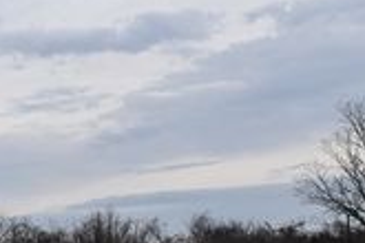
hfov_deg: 18.1
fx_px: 1065
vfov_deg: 13.0
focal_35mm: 105
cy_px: 211
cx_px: -111
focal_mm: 18
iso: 200
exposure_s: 1/250
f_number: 8
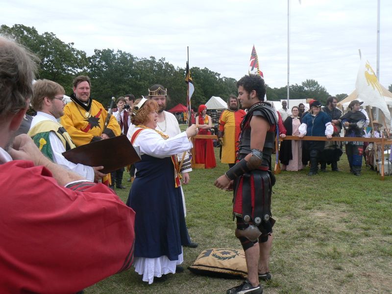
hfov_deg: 51.4
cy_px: 147
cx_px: 196
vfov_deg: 39.7
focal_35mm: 36
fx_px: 408
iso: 80
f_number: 5.6
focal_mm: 6
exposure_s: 1/160
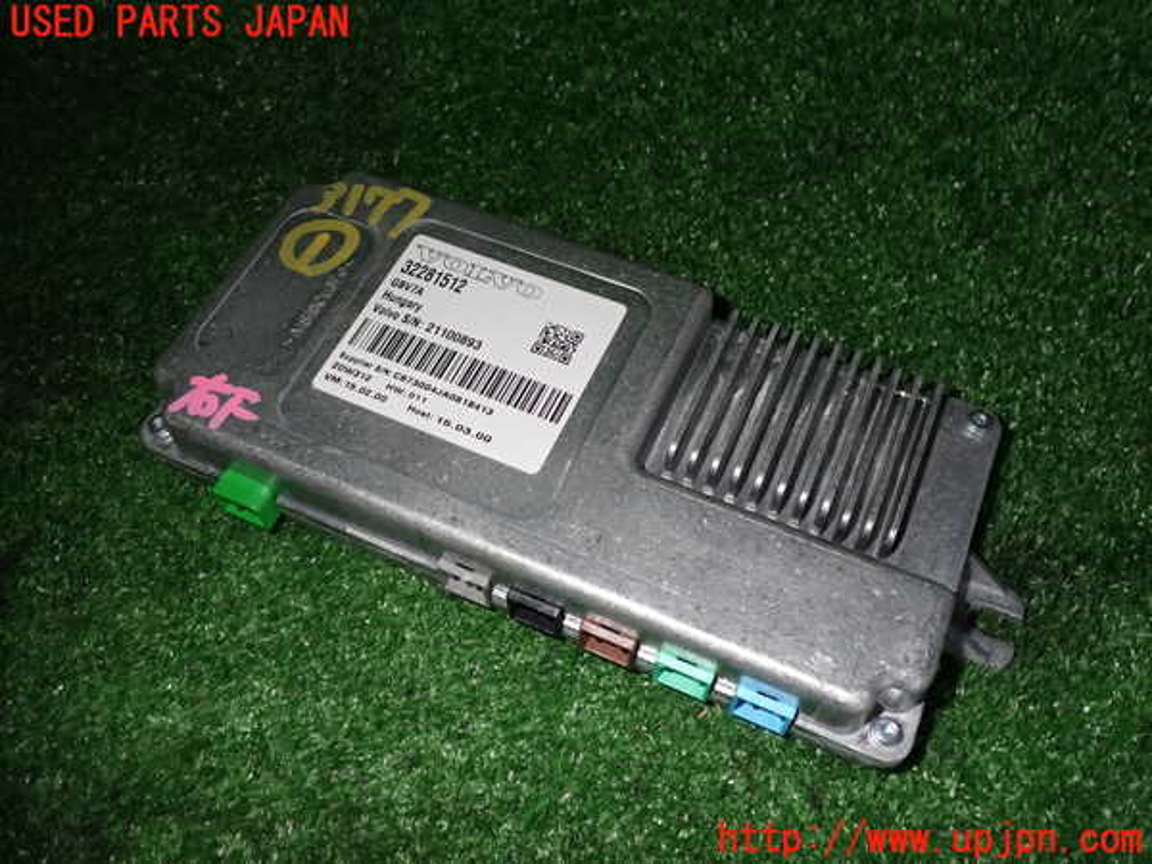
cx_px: 576
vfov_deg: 46.8
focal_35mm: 30
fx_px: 998
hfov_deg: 60.0
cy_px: 432
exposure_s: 1/30
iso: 200
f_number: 6.3
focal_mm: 5.4
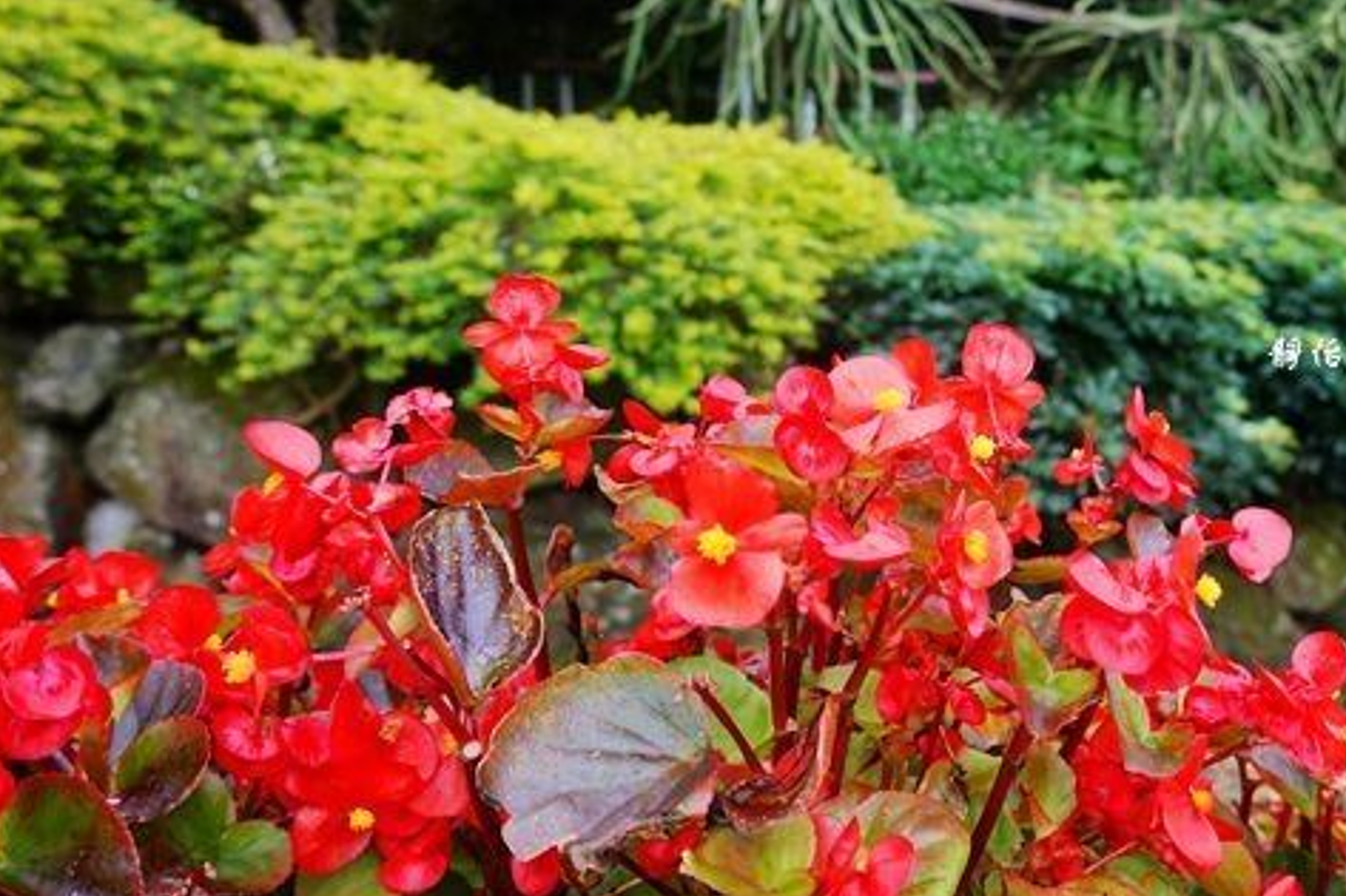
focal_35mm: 33
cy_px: 294
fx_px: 1233
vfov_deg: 39.4
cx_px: 868
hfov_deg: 56.3
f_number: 2.8
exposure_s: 1/125
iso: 125
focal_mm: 9
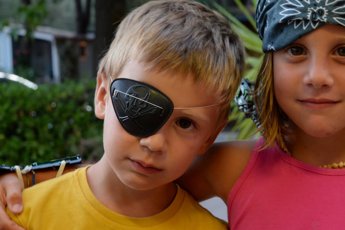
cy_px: 93
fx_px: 824
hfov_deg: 23.6
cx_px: 183
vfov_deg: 15.9
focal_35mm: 86
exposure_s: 1/4
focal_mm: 65
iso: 1000
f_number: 8
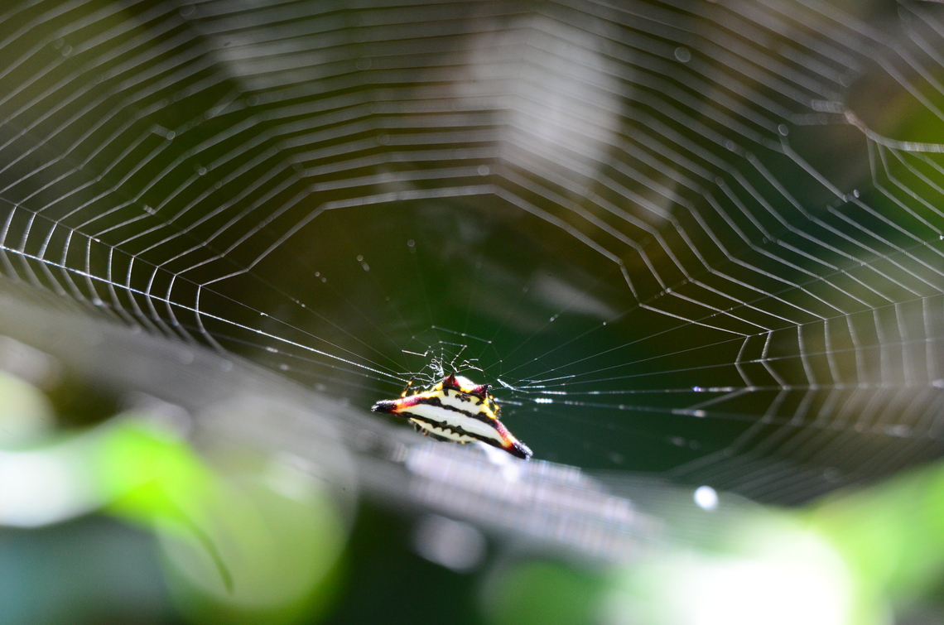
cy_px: 312
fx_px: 9420
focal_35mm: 360
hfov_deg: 5.7
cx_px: 472
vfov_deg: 3.8
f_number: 6
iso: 1100
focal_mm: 240
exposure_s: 1/400
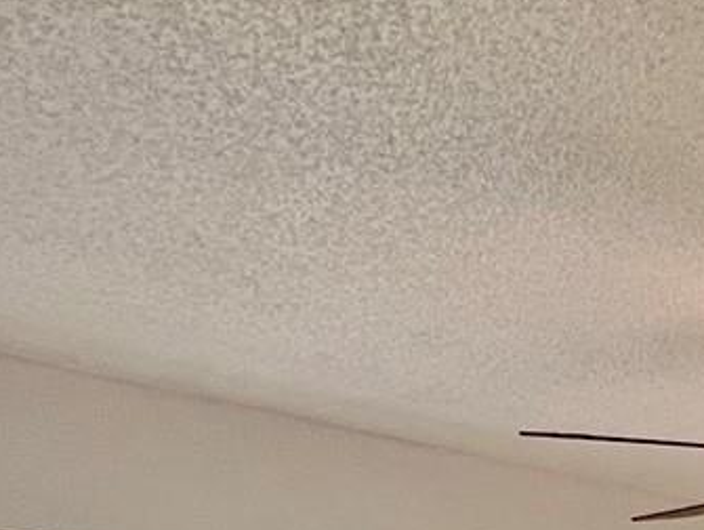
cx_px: 1034
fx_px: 1262
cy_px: 944
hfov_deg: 24.7
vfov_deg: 18.6
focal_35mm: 62
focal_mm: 1.57
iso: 160
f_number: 1.8
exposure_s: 1/60
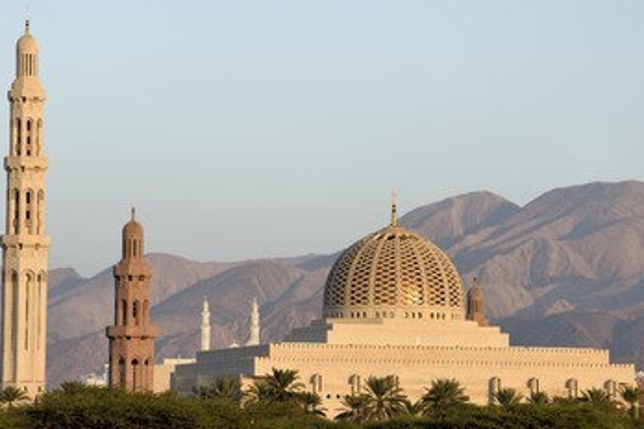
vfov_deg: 7.8
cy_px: 207
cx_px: 274
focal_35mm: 175
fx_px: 3130
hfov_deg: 11.7
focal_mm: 145
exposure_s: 1/640
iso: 200
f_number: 5.6
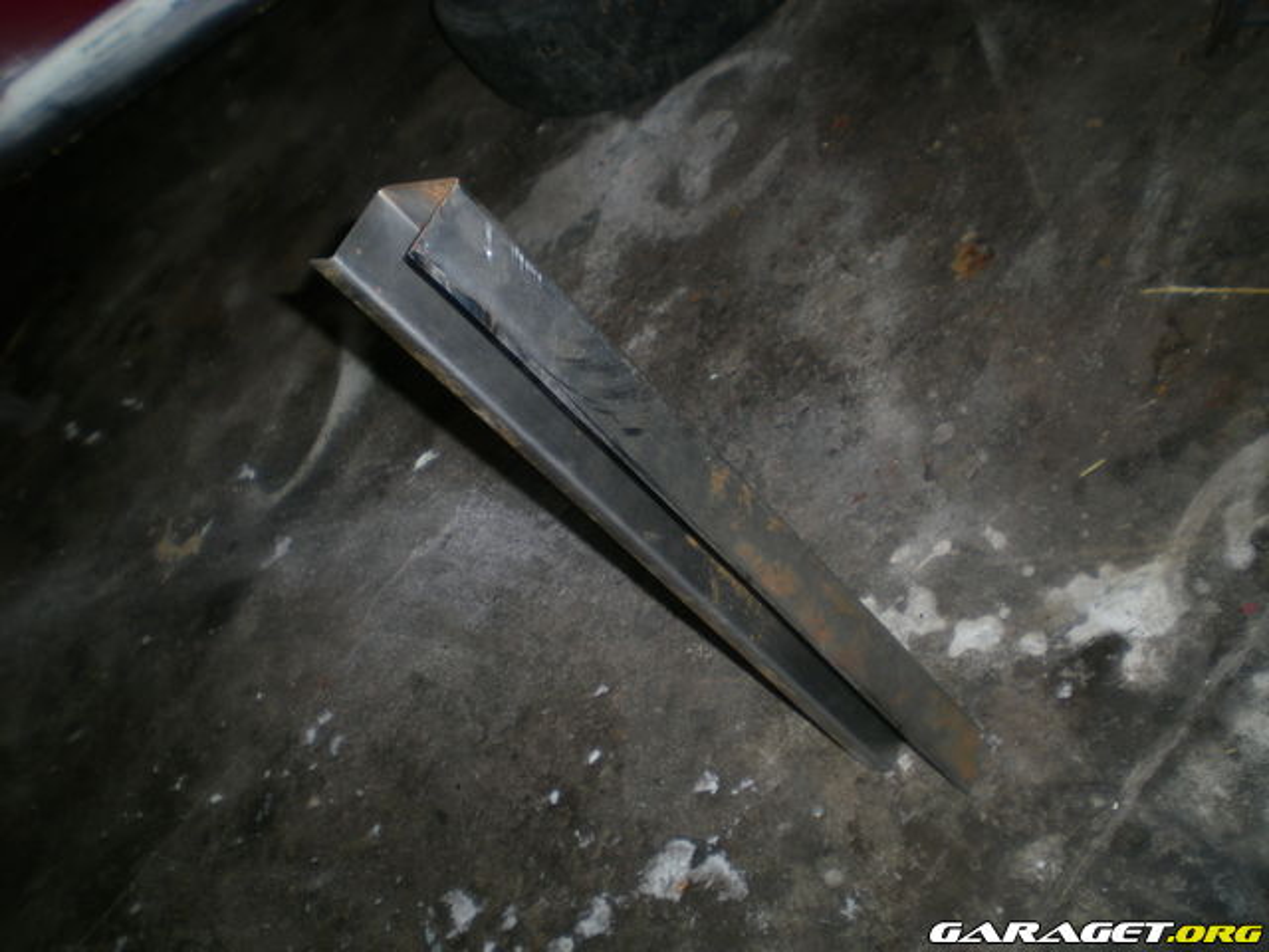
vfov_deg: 37.7
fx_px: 1393
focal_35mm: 38
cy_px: 476
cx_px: 634
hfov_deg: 49.0
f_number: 3.1
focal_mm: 6.3
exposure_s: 1/60
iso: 50
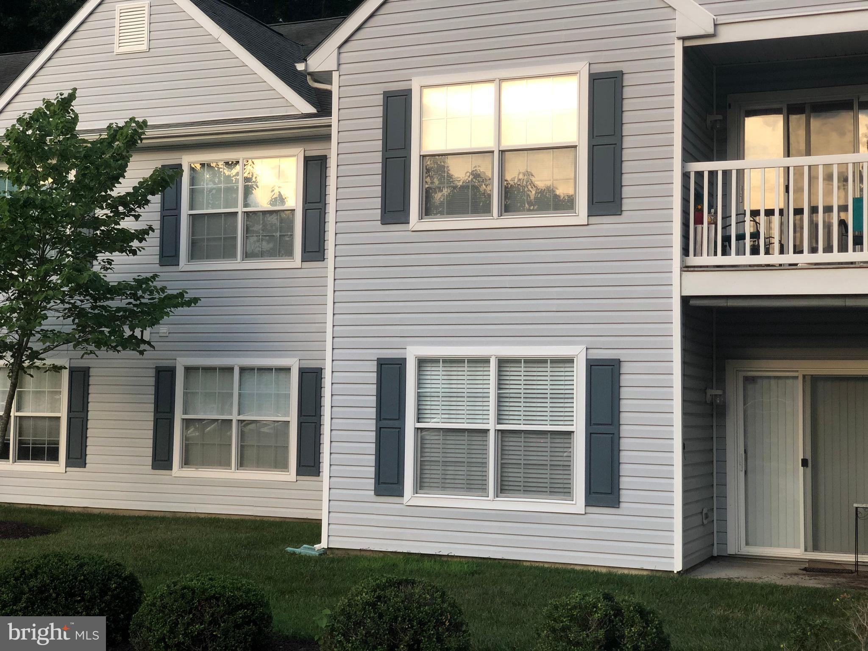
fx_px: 1304
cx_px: 434
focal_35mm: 52
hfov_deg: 36.8
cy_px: 326
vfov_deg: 28.0
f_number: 2.4
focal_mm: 6
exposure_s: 1/60
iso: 40
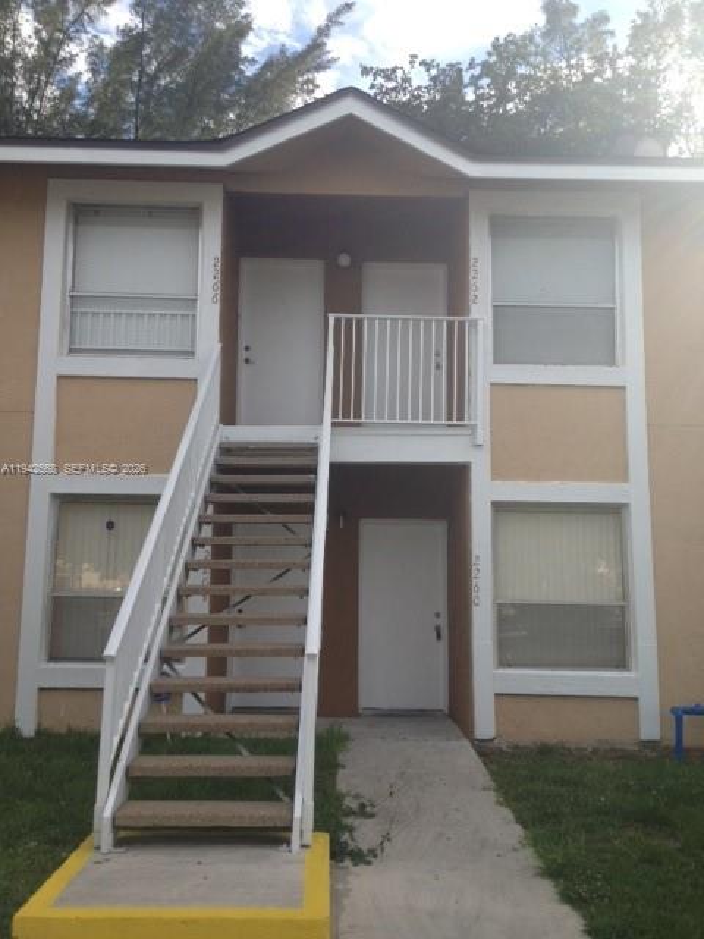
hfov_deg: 40.7
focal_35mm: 35
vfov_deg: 52.6
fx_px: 949
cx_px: 352
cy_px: 470
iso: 50
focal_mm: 4.28
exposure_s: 1/1042
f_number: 2.4
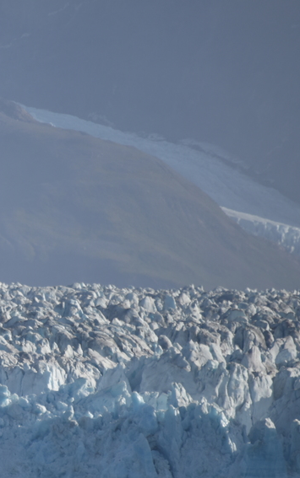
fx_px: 9015
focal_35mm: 690
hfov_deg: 1.9
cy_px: 286
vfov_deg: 3.0
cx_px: -106
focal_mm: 300
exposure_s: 1/640
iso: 100
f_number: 5.6
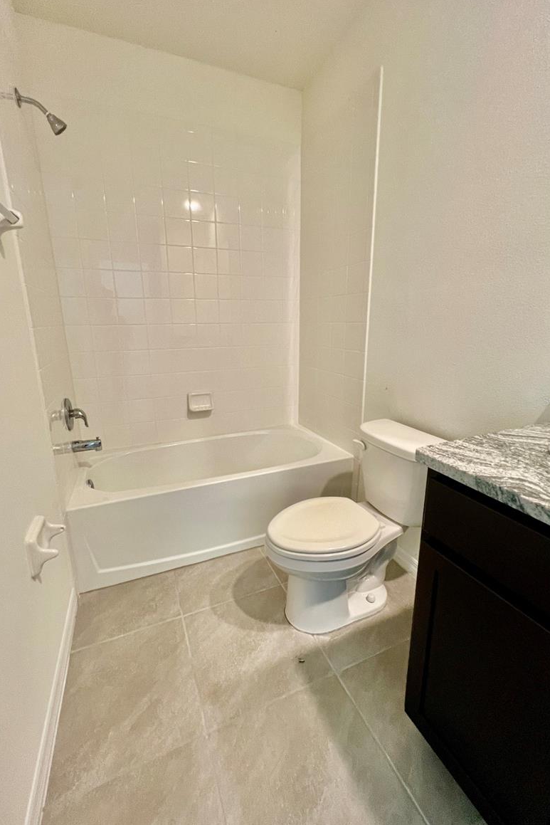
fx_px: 321
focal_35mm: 14
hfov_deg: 81.2
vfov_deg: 104.2
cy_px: 401
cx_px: 273
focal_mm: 1.57
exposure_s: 1/60
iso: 200
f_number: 1.8
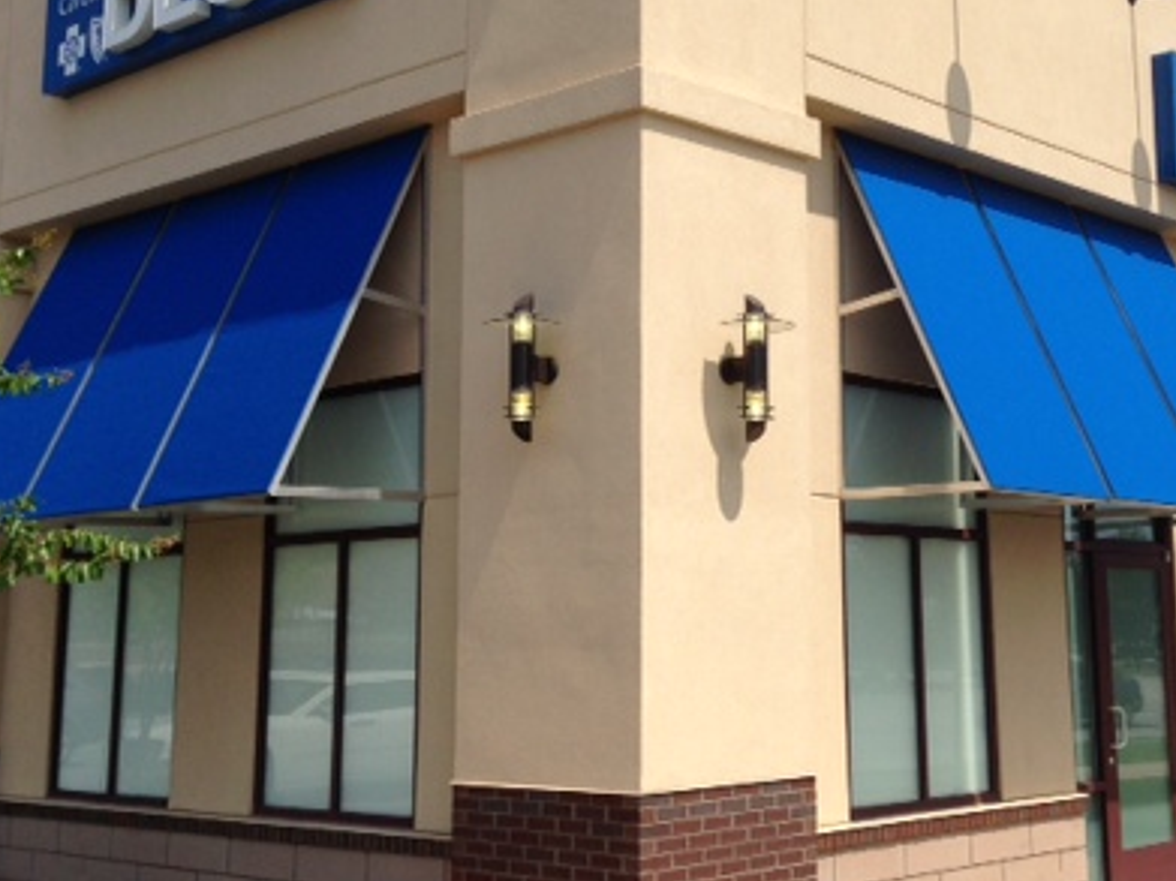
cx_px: 722
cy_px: 307
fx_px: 1834
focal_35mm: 54
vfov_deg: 26.9
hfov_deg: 35.4
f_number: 2.4
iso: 50
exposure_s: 1/2008
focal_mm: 4.12
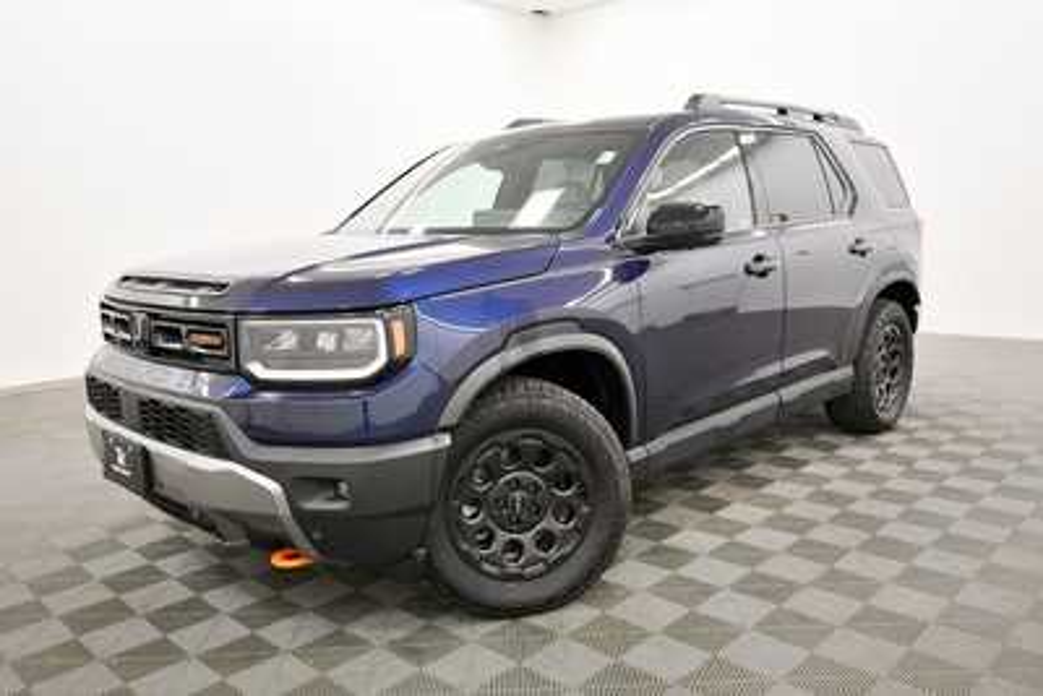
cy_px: 348
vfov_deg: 46.4
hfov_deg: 65.5
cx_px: 522
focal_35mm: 28
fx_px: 811
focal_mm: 19
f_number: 5.6
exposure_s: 1/125
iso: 1600
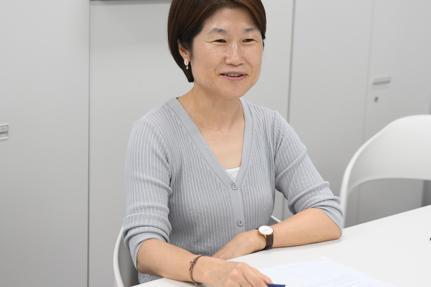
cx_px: 217
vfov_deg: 18.9
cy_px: 134
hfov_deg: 28.1
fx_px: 862
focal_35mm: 72
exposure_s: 1/320
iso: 800
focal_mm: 38
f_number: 2.8
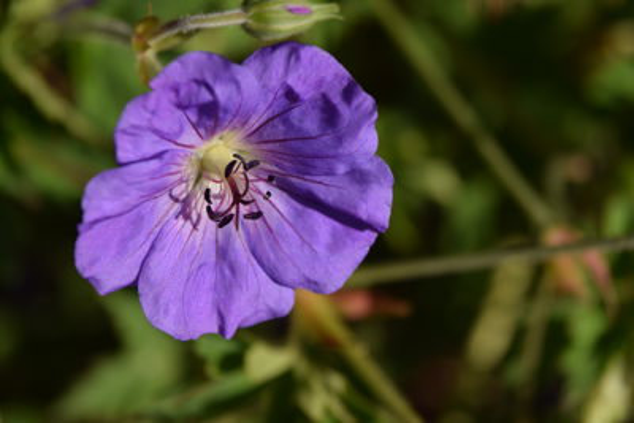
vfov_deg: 5.2
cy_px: 212
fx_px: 4624
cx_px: 317
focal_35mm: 262
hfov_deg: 7.8
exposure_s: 1/400
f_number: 6.3
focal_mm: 175
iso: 100
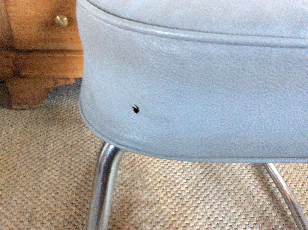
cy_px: 115
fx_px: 284
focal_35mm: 32
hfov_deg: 56.9
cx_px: 154
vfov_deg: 44.1
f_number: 2.4
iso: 500
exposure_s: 1/17
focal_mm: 3.3
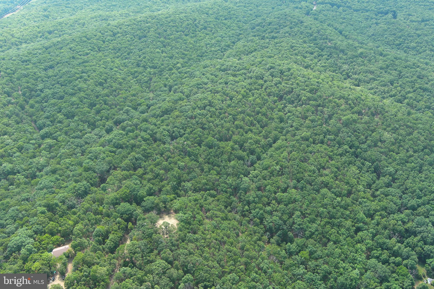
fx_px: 350
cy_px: 144
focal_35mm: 29
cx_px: 217
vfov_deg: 45.0
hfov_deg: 63.7
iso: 100
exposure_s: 1/242
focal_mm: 10.57
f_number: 2.8
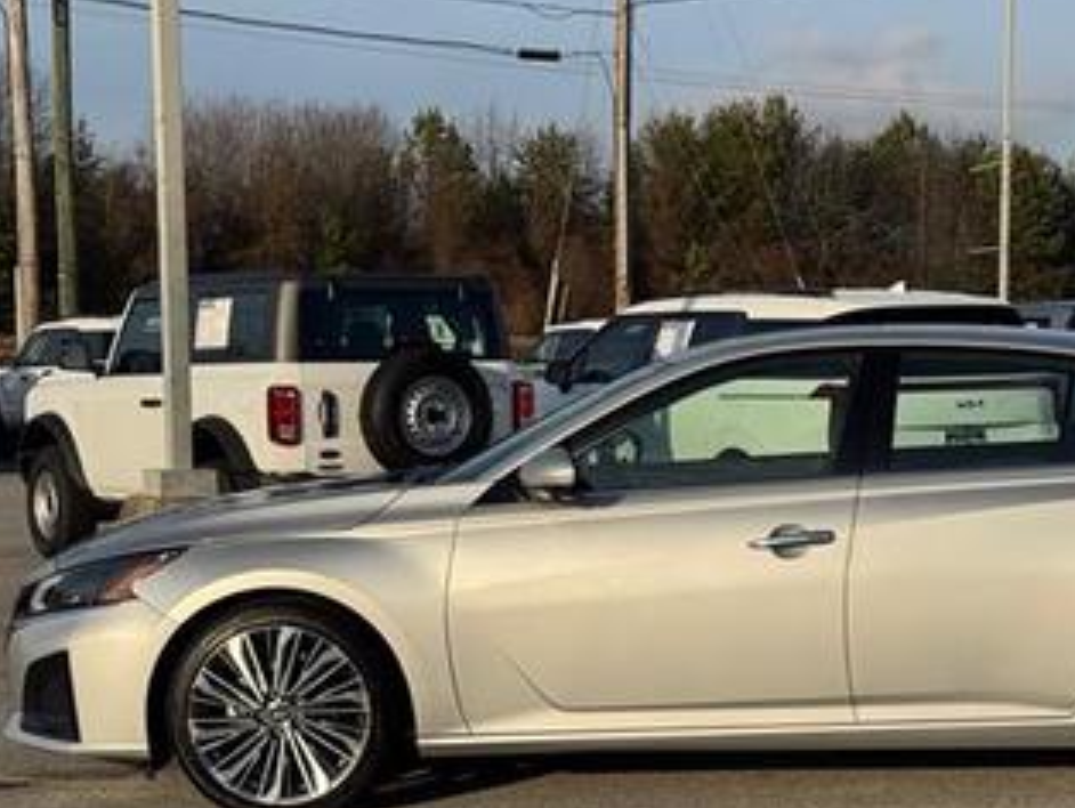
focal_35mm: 77
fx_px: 2393
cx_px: 805
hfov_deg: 25.0
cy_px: 568
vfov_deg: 19.1
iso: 64
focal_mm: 6.76
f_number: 1.78
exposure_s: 1/6410
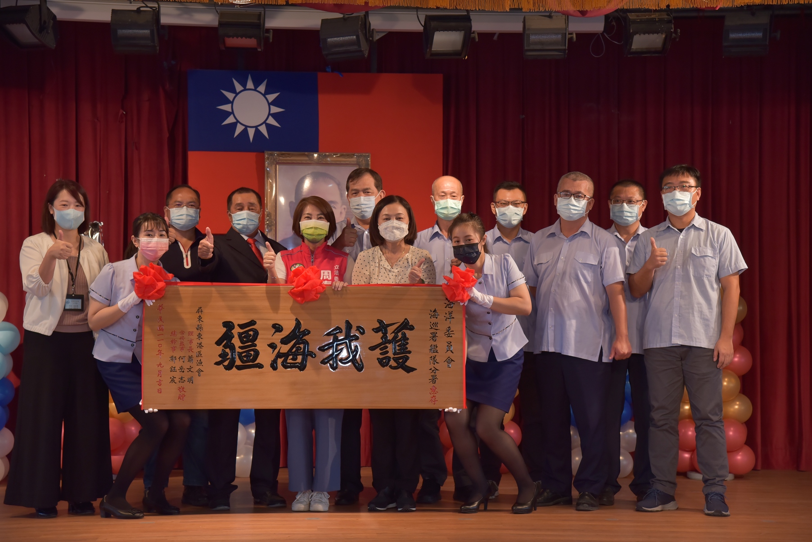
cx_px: 406
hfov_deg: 27.0
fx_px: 1692
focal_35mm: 75
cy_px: 271
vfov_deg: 18.2
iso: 1000
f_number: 5.6
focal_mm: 75
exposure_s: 1/100
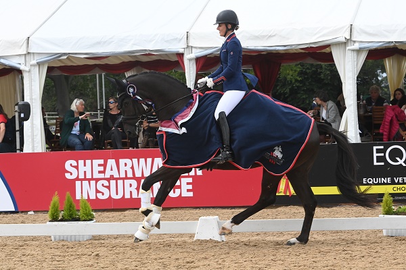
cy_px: 135
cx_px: 203
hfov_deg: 12.5
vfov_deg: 8.3
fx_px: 1861
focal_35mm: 165
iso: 3200
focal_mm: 165
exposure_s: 1/640
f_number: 16
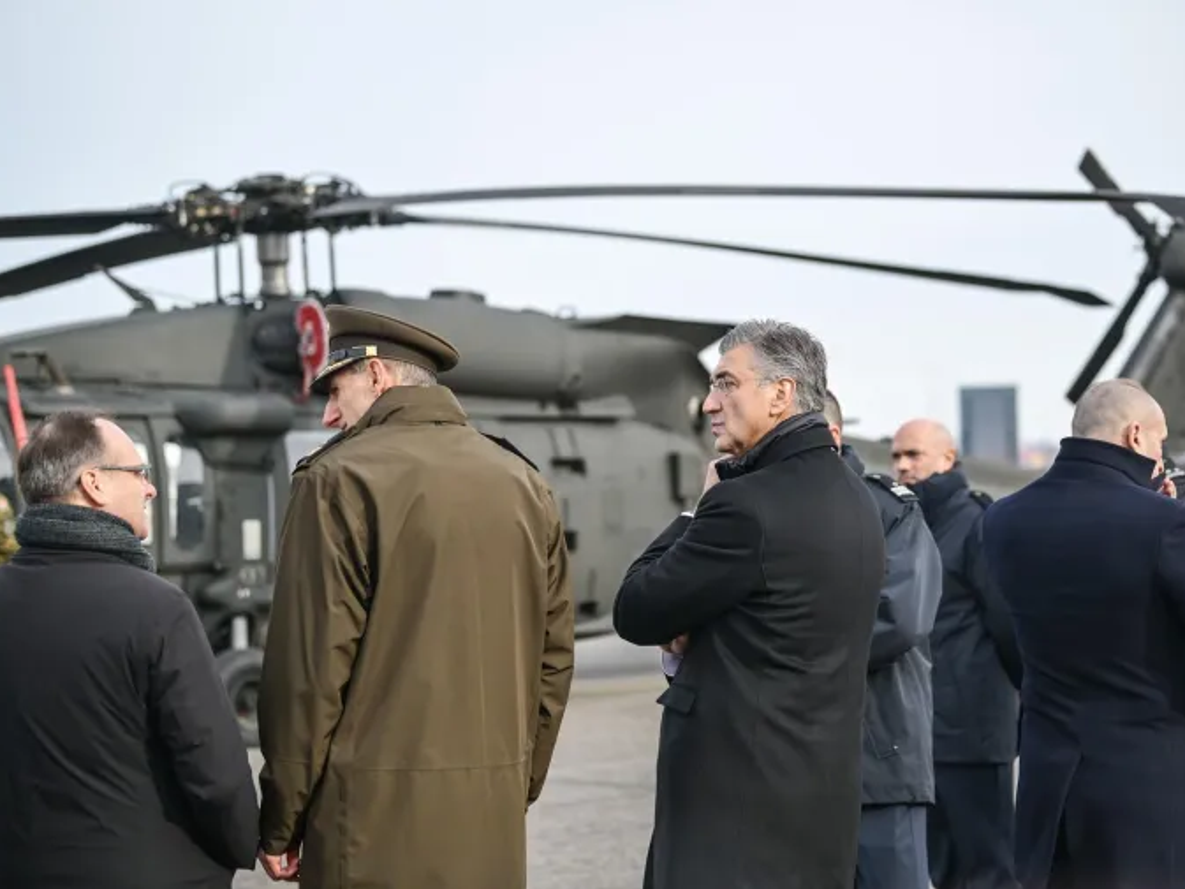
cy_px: 444
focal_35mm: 76
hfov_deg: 25.6
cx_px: 648
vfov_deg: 19.4
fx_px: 2602
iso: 200
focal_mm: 70
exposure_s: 1/1600
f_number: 2.8
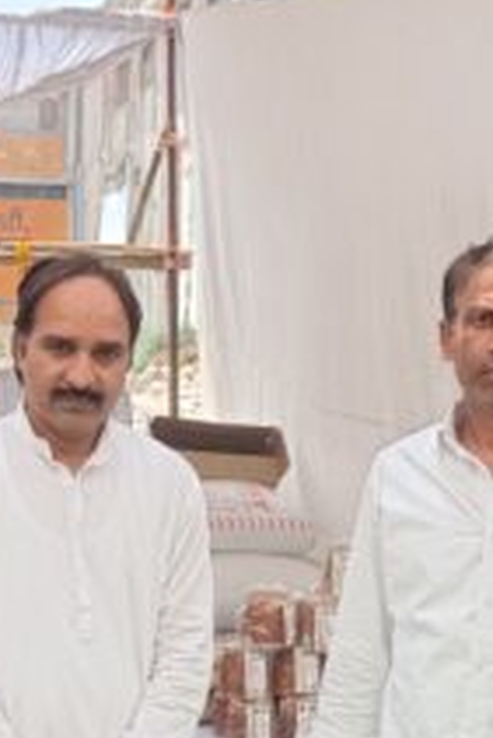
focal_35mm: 71
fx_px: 1456
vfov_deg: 28.4
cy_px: 395
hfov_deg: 19.2
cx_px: 234
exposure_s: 1/332
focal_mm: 5.59
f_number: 1.88
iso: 52
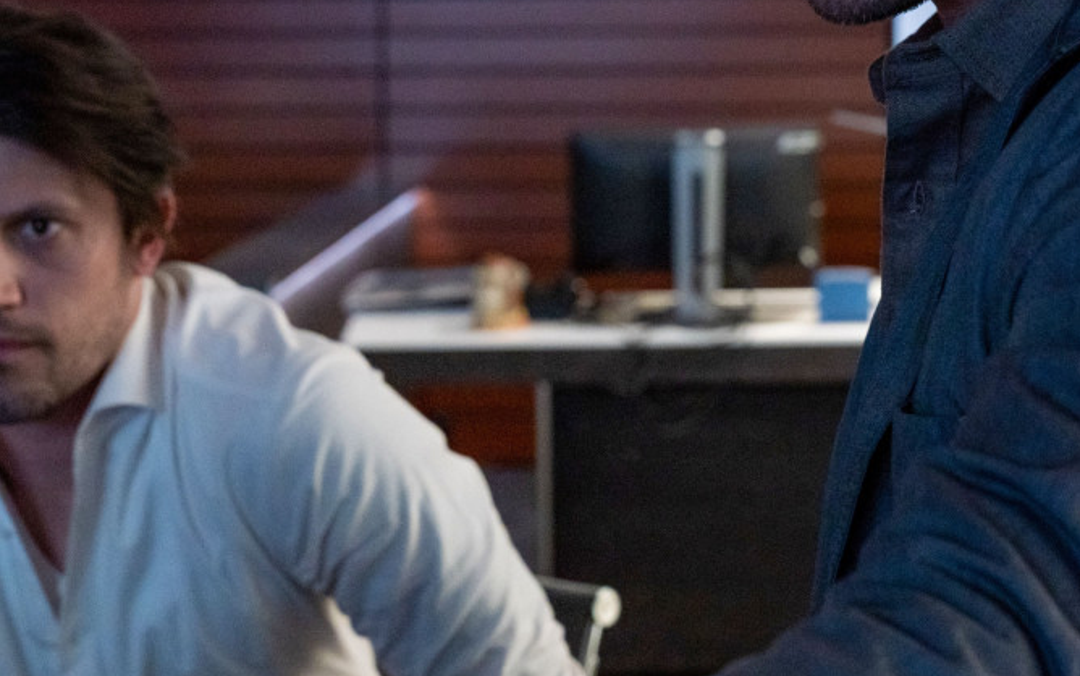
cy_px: 110
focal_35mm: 86
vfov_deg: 15.1
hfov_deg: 24.1
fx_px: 2532
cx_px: 595
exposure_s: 1/200
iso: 6400
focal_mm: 47
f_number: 5
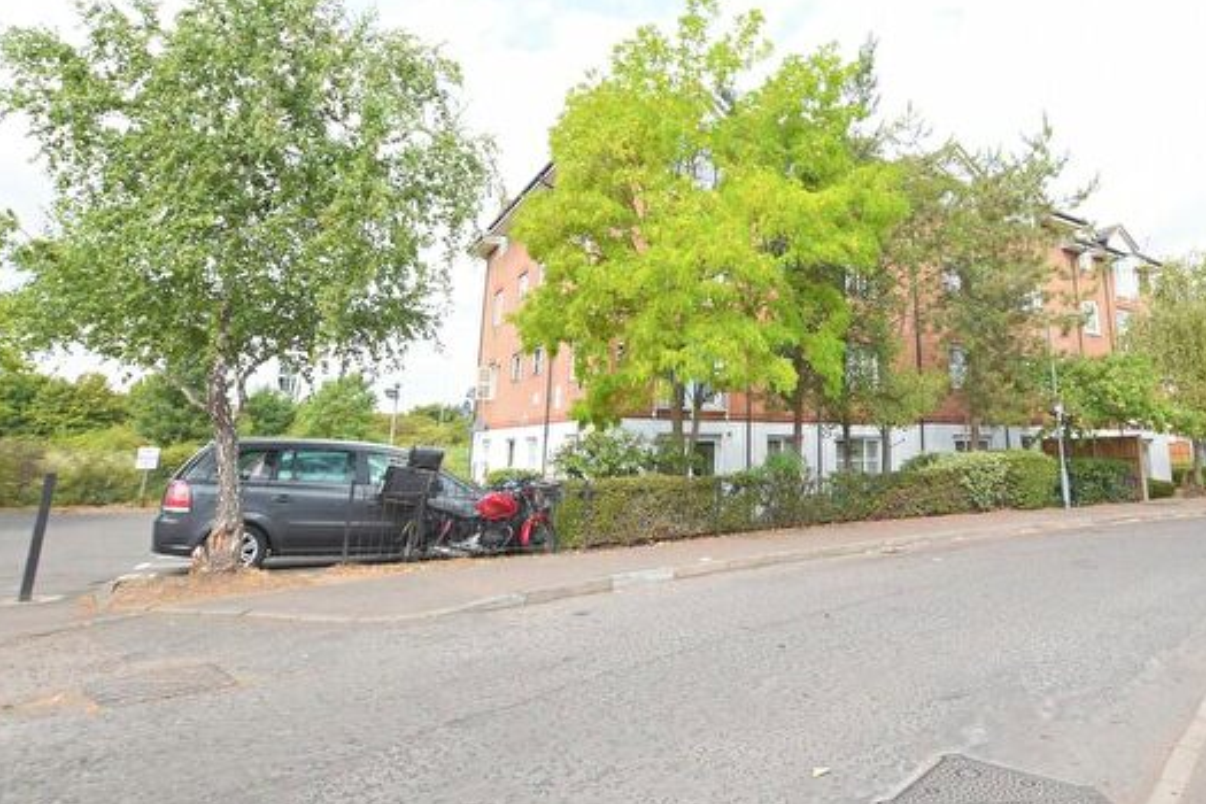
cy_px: 286
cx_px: 781
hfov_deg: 81.8
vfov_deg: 60.8
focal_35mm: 20
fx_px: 670
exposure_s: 1/250
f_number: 6.3
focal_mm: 10
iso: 200
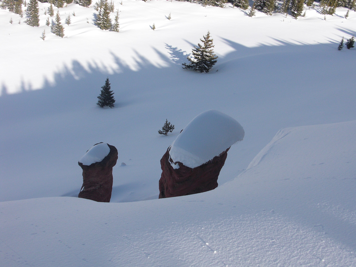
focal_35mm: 43
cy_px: 134
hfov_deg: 43.9
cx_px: 178
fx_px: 442
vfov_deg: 33.6
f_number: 8.7
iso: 100
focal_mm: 7.6
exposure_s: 1/320
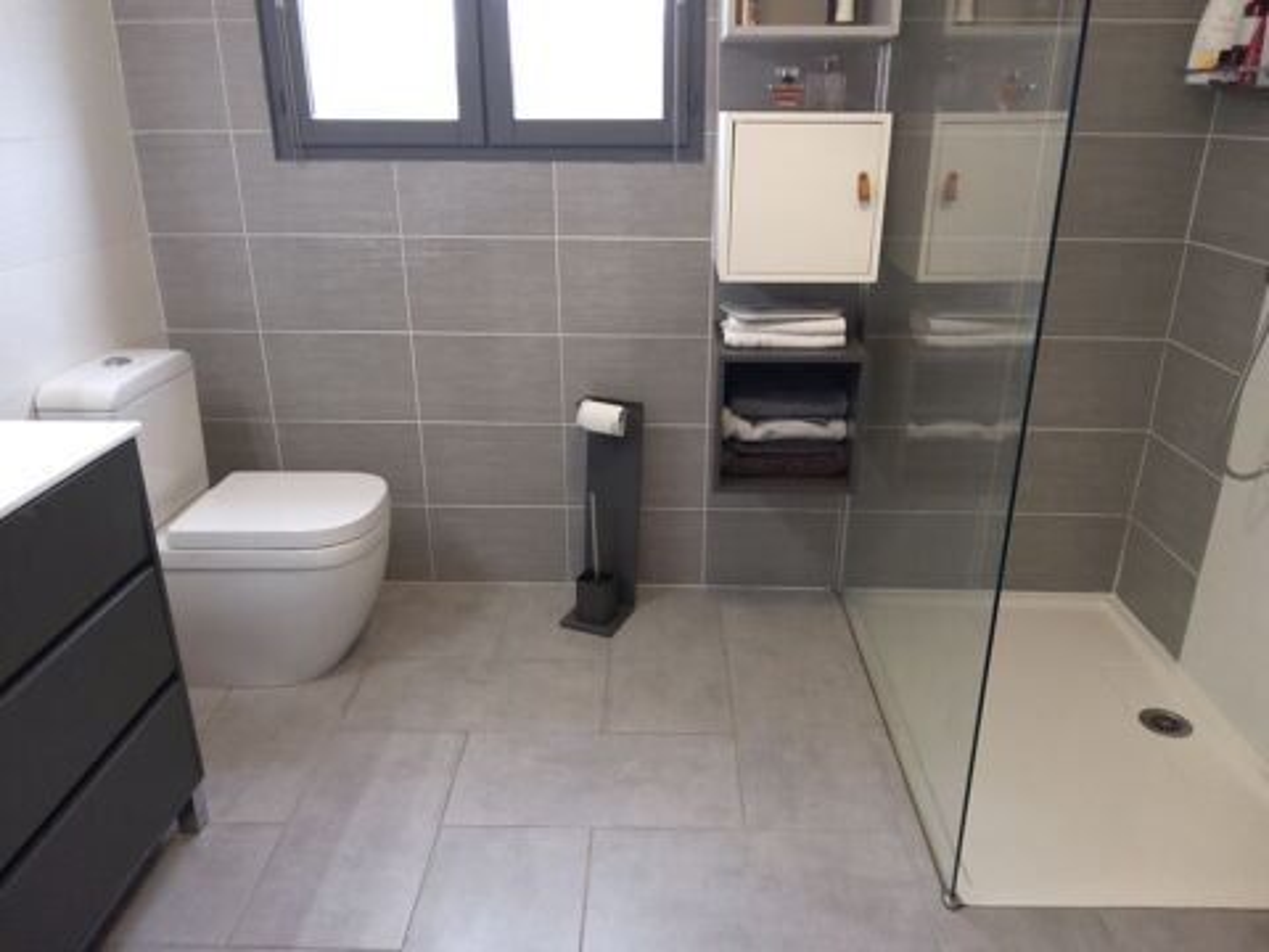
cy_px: 476
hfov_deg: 67.3
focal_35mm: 26
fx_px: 953
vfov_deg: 53.1
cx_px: 634
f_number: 2
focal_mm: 3.08
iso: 160
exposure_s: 1/50
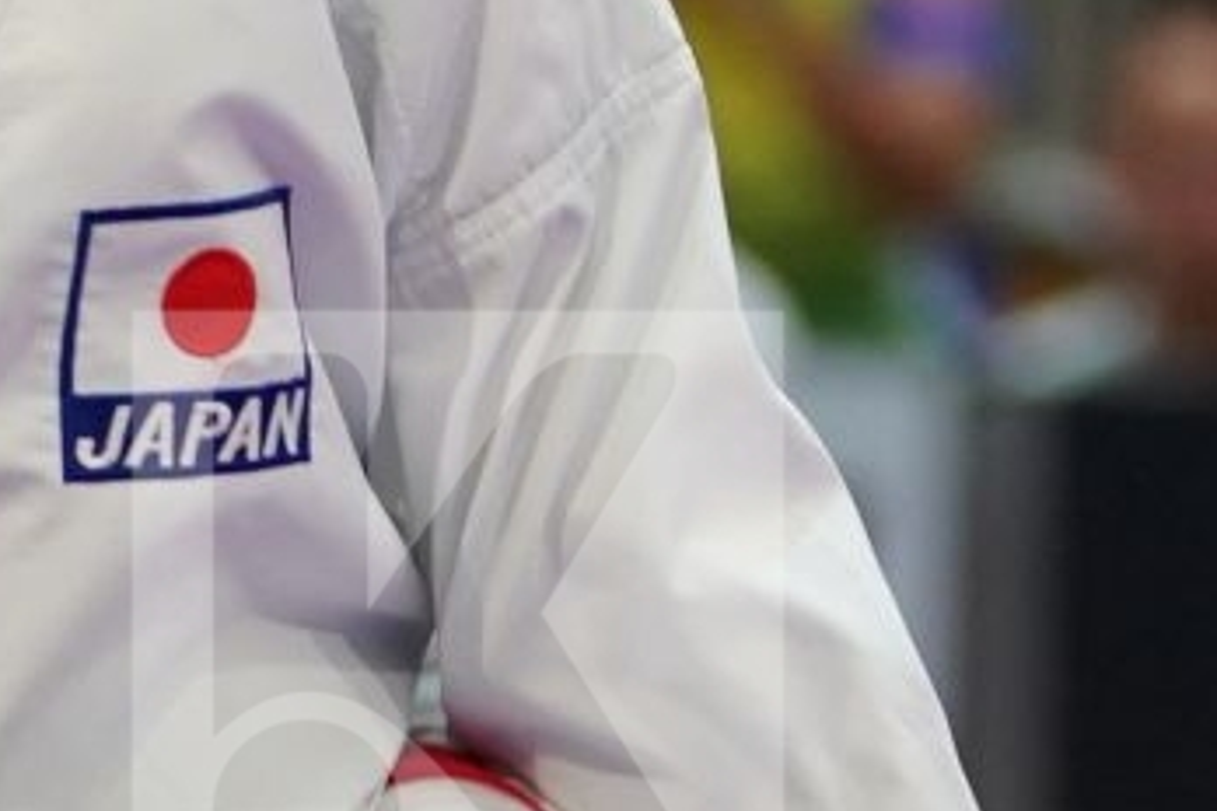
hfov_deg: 2.4
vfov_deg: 1.6
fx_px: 28868
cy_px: 629
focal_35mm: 854
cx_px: 1644
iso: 1250
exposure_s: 1/800
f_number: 2.8
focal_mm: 110
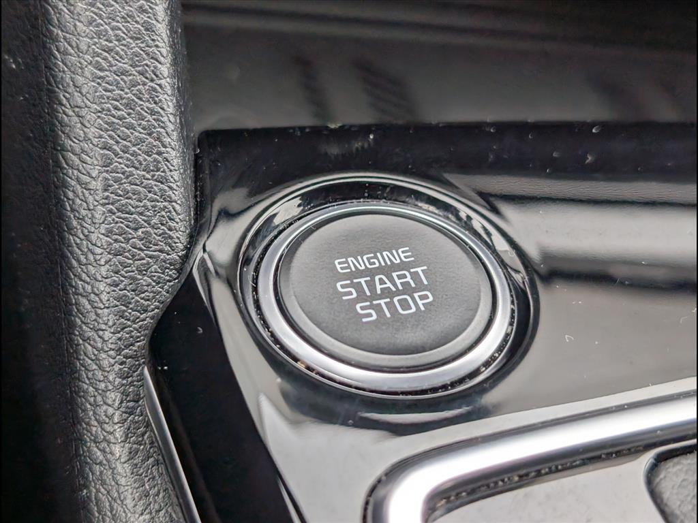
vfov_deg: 29.7
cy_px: 262
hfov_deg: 38.9
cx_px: 349
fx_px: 988
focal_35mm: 49
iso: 183
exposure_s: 1/714
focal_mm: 6.9
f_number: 1.68
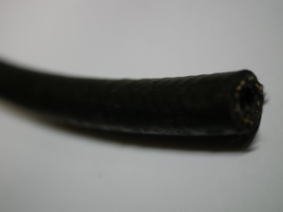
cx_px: 142
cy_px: 106
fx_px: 491
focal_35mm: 60
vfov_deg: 24.4
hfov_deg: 32.2
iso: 640
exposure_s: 1/60
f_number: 2.8
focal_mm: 30
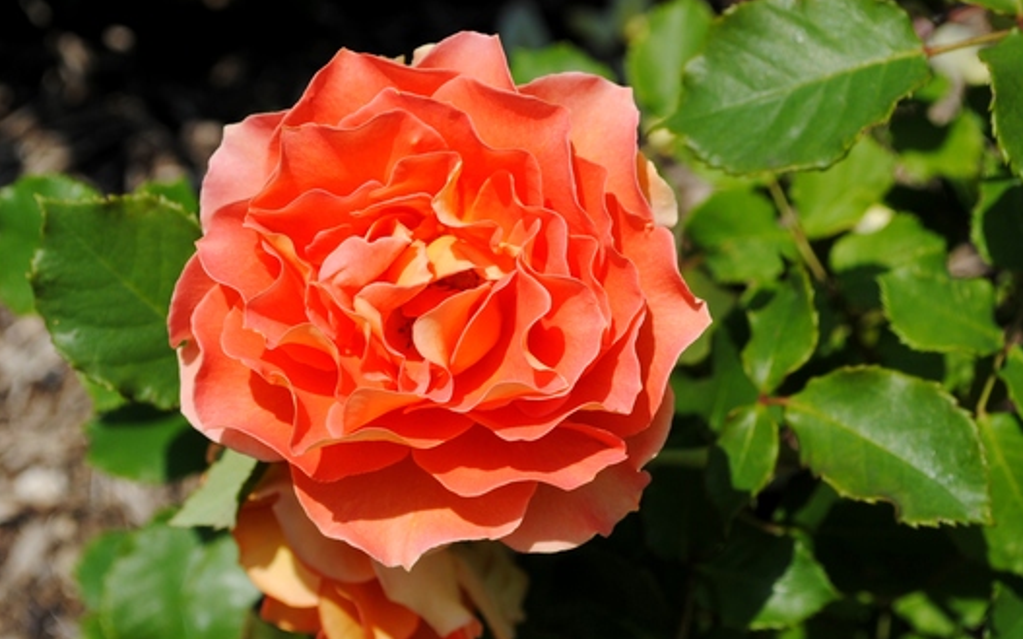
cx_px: 512
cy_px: 327
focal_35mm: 77
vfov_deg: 16.9
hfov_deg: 26.8
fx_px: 2146
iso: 100
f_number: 7.1
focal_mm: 50
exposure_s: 1/500
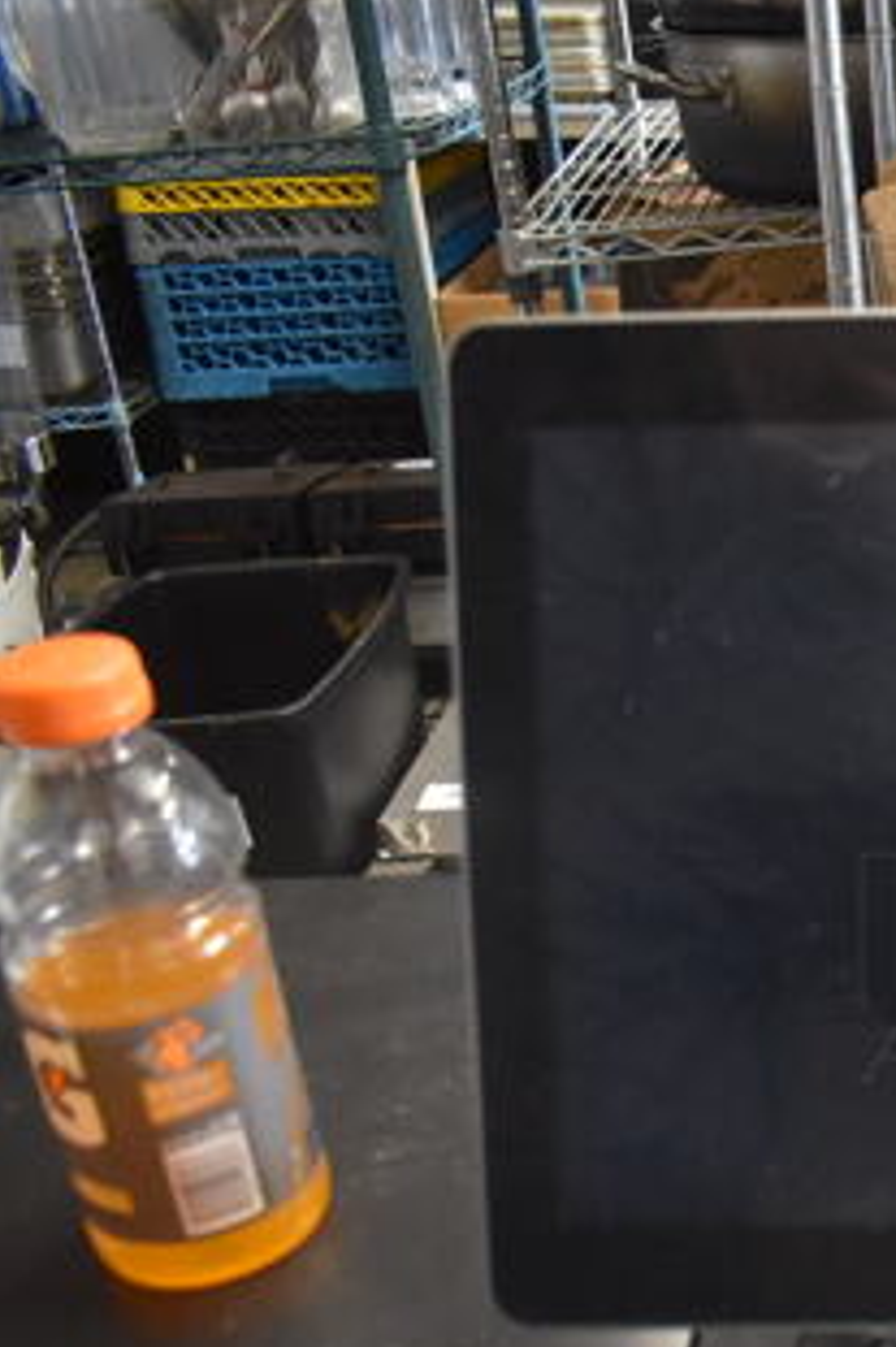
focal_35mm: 53
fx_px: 1981
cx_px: 1316
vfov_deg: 37.2
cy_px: 871
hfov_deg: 21.6
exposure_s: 1/30
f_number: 3.5
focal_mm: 18
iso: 2000
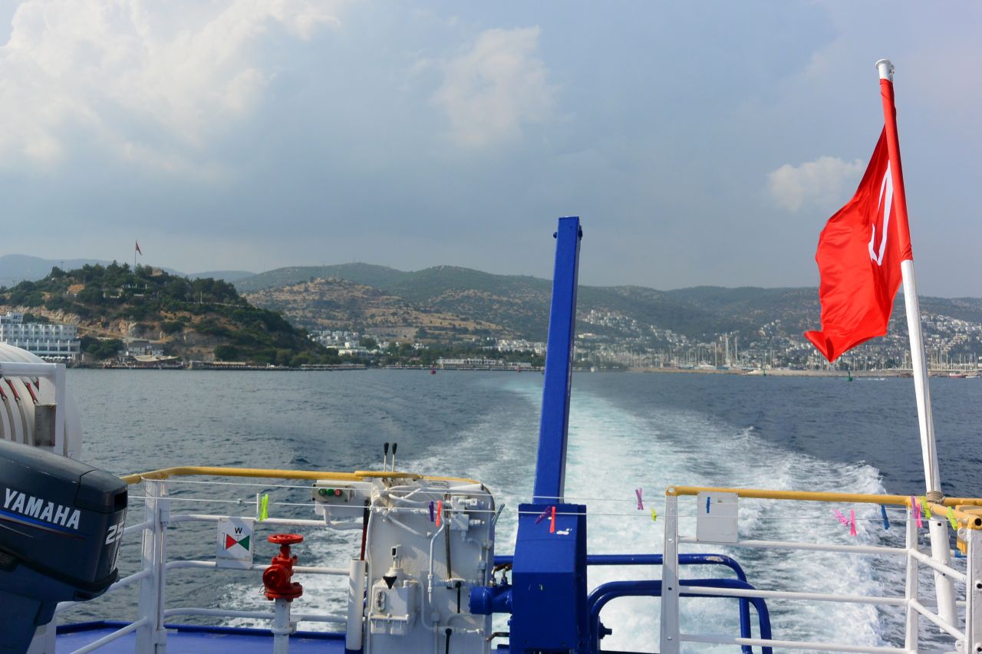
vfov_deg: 33.4
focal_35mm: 40
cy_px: 327
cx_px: 491
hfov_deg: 48.5
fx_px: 1091
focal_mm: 15.1
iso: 160
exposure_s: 1/800
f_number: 5
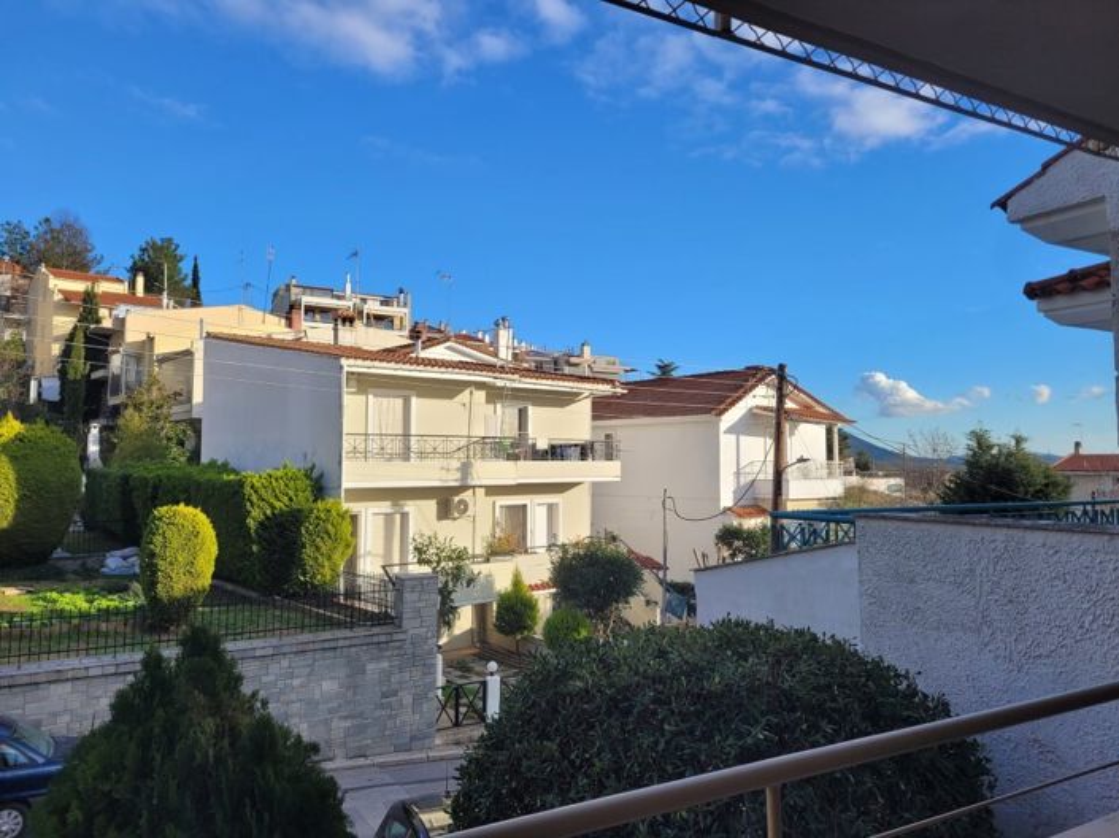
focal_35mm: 26
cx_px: 560
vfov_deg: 53.0
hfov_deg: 67.3
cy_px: 419
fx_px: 840
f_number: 1.8
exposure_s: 1/1480
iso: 40
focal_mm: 5.4
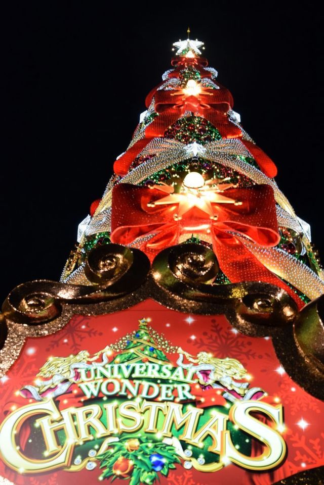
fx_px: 567
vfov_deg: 46.4
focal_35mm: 42
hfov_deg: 31.9
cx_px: 162
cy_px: 242
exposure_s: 1/13
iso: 1600
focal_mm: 28
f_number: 11
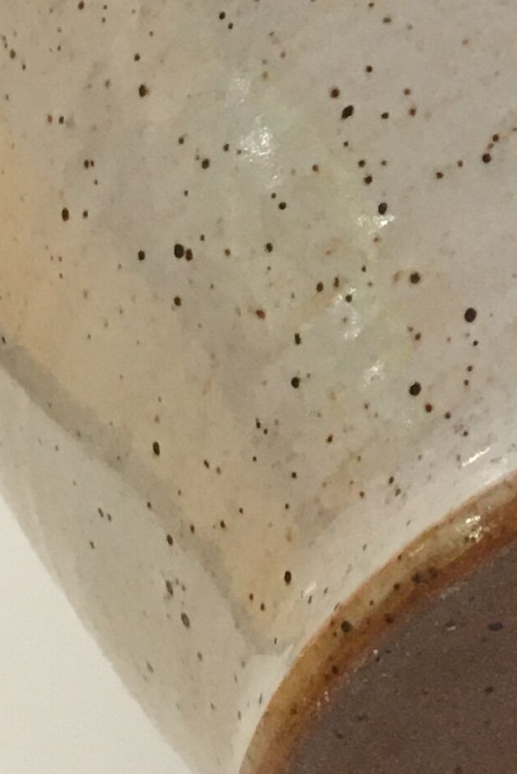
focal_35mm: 130
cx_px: 965
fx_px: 2798
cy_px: -215
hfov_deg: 9.9
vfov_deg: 15.1
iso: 100
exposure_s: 1/33
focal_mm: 4.15
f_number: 2.2
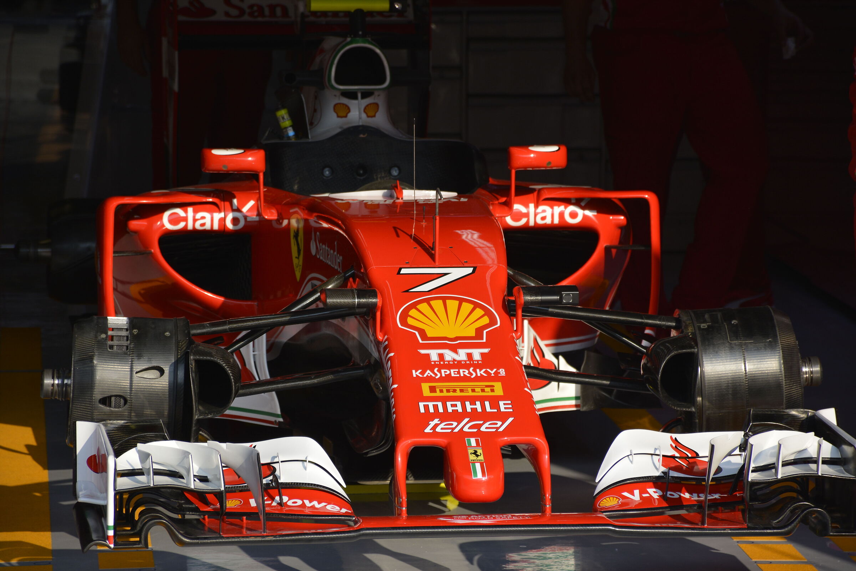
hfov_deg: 9.8
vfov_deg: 6.5
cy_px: 286
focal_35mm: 210
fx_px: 4993
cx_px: 428
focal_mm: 140
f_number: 5.6
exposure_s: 1/800
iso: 250
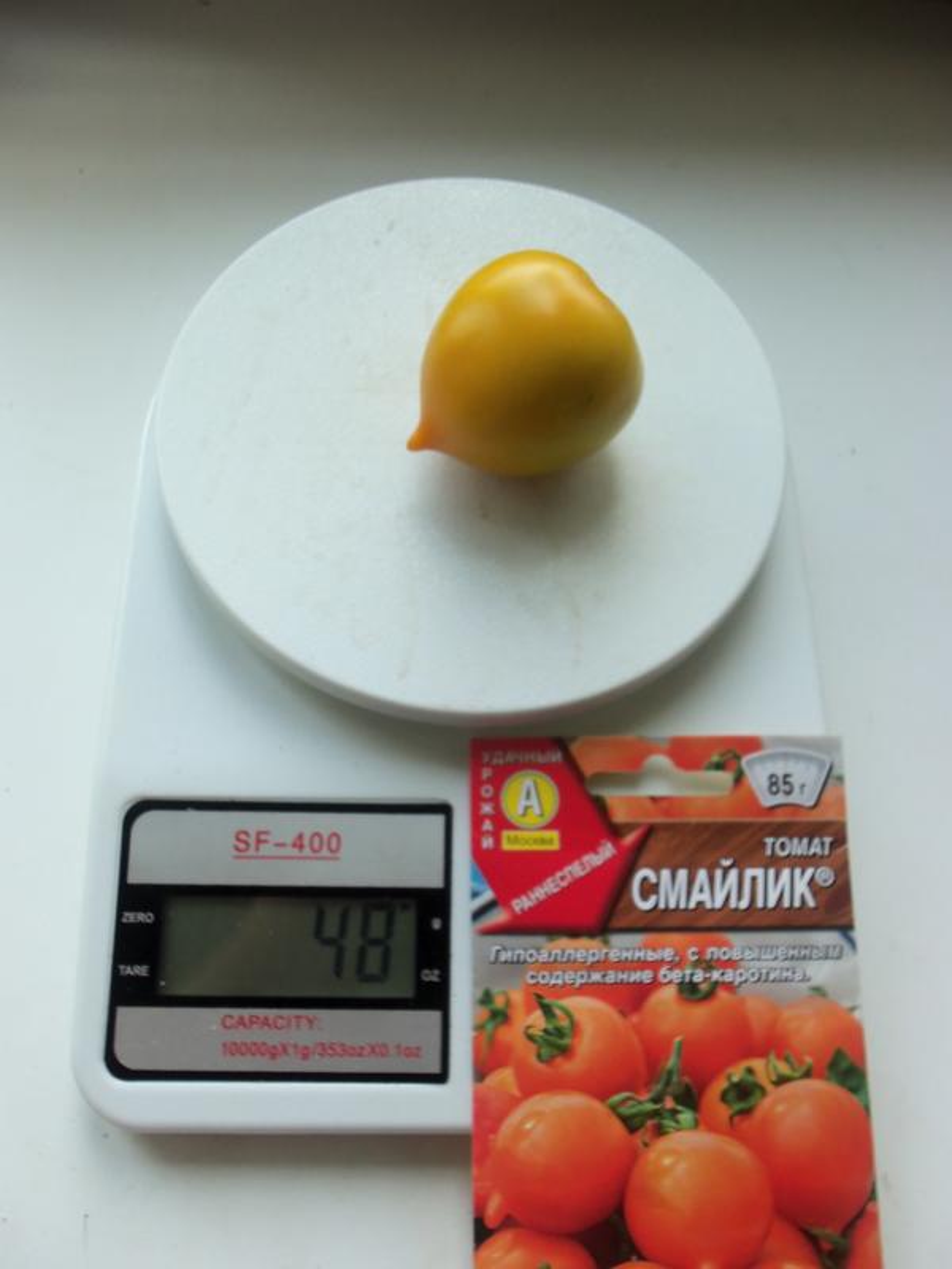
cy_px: 634
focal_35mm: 29
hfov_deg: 48.2
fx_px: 1063
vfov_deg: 61.7
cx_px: 476
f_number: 3.4
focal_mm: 5.2
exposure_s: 1/100
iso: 80
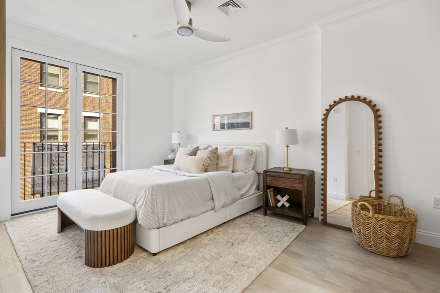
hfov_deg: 96.7
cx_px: 220
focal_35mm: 16
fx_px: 196
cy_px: 146
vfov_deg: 73.8
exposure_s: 1/4
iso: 320
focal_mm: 16
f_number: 7.1
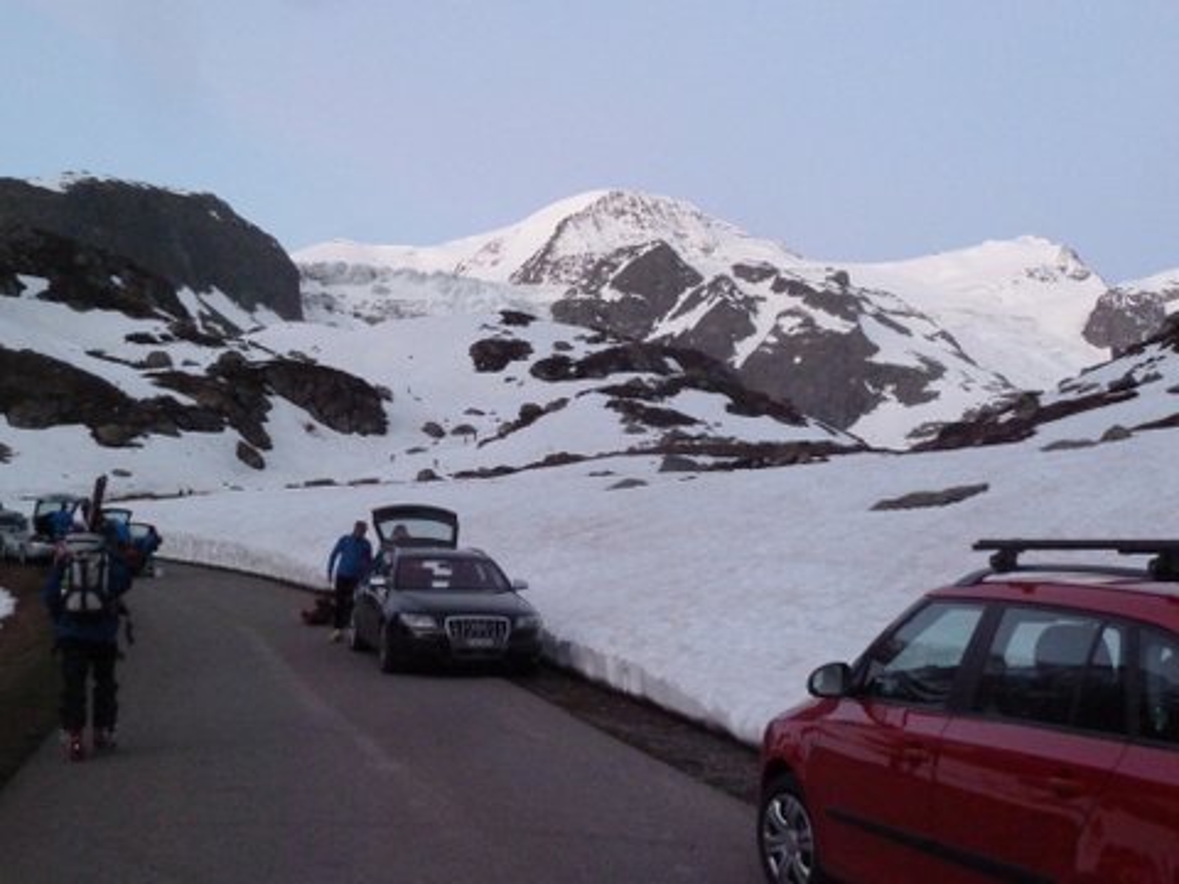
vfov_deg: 34.3
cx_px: 590
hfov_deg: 44.8
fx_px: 1430
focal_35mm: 42
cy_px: 442
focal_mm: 6.9
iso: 800
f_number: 3.7
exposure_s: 1/25
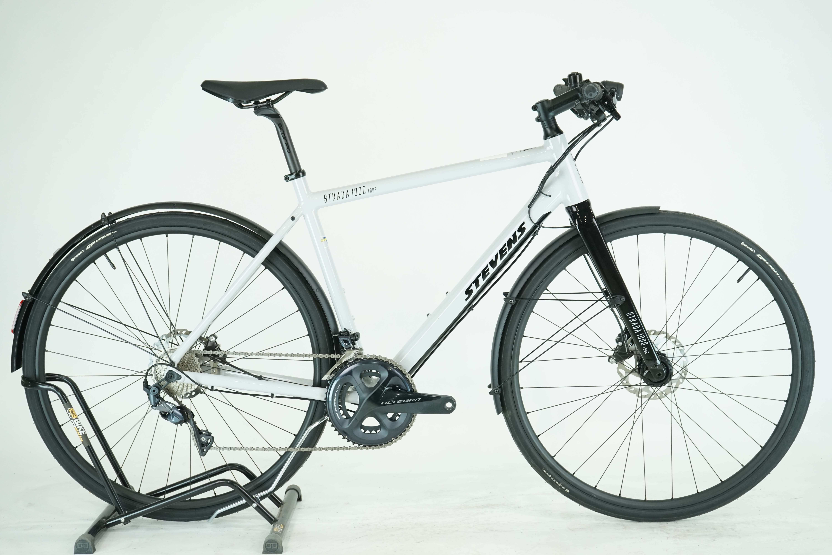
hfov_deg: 35.1
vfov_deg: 23.8
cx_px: 416
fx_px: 1317
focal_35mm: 57
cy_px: 278
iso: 1600
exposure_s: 1/200
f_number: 5.6
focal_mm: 57
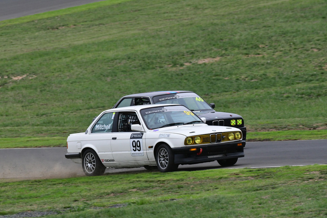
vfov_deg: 2.3
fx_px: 5468
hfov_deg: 3.4
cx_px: 164
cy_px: 109
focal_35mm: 602
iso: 2000
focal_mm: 400
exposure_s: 1/640
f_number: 10
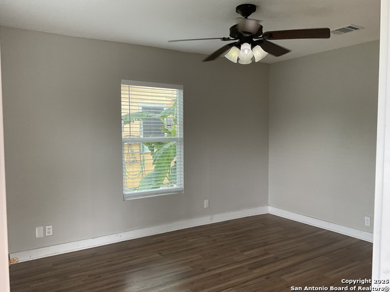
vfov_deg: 48.2
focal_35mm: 29
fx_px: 327
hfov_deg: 61.7
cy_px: 146
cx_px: 195
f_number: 1.8
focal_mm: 3
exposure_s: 1/60
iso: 64
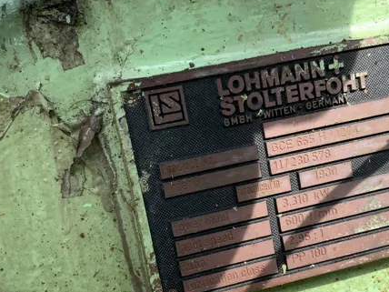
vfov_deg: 34.2
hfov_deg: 44.8
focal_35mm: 42
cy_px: 182
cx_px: 209
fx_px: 472
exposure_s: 1/324
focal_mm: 3
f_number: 1.8
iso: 16
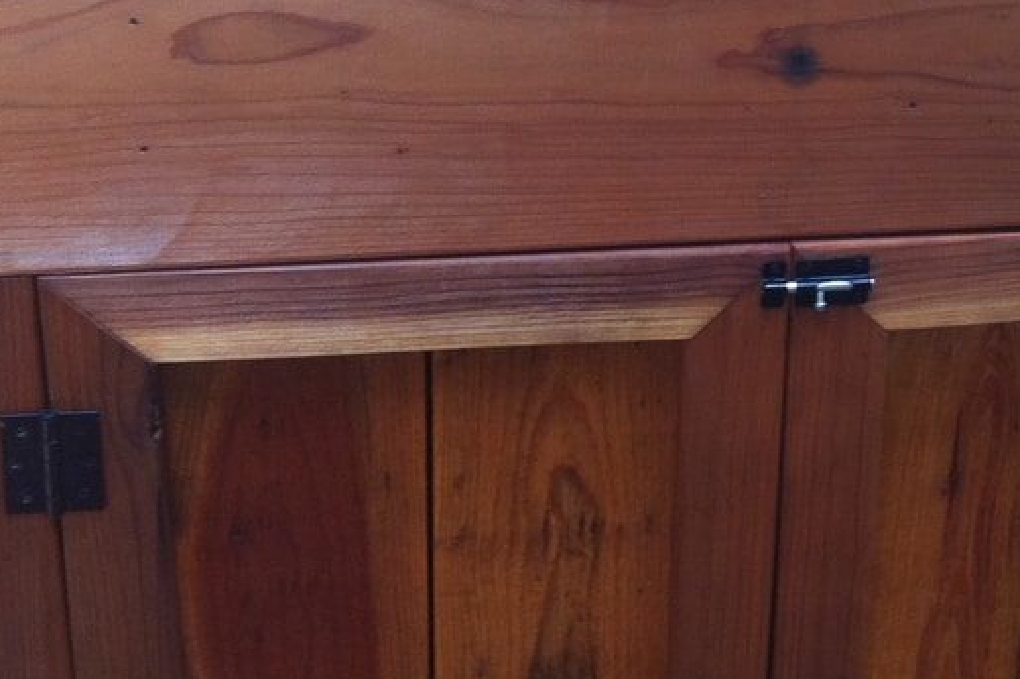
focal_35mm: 94
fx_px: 2662
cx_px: 989
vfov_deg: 14.5
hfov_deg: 21.0
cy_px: 128
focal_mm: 3.85
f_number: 2.8
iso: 80
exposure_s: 1/60
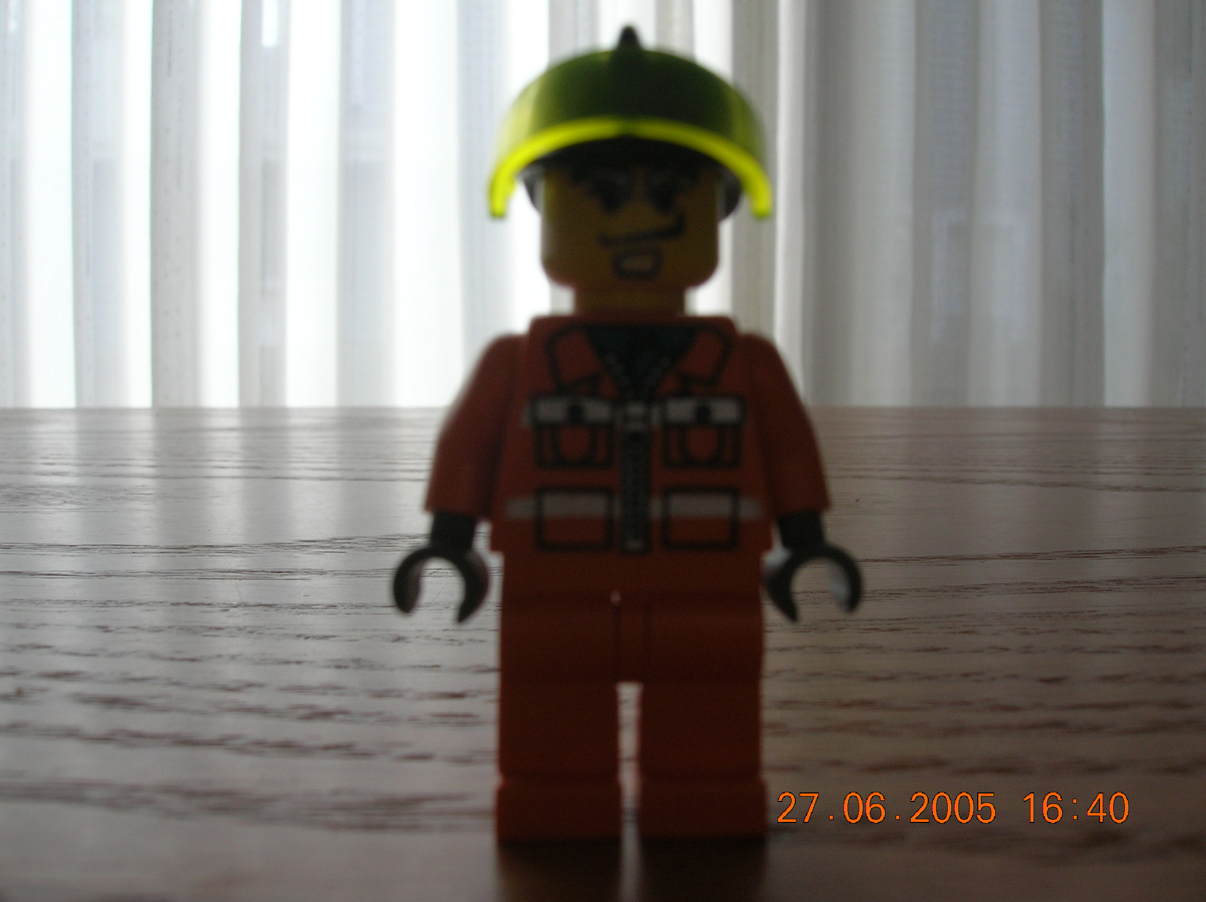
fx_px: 1184
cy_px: 451
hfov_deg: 54.0
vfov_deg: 41.7
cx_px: 603
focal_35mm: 34
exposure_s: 1/63.6
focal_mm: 5.7
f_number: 4.9
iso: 50
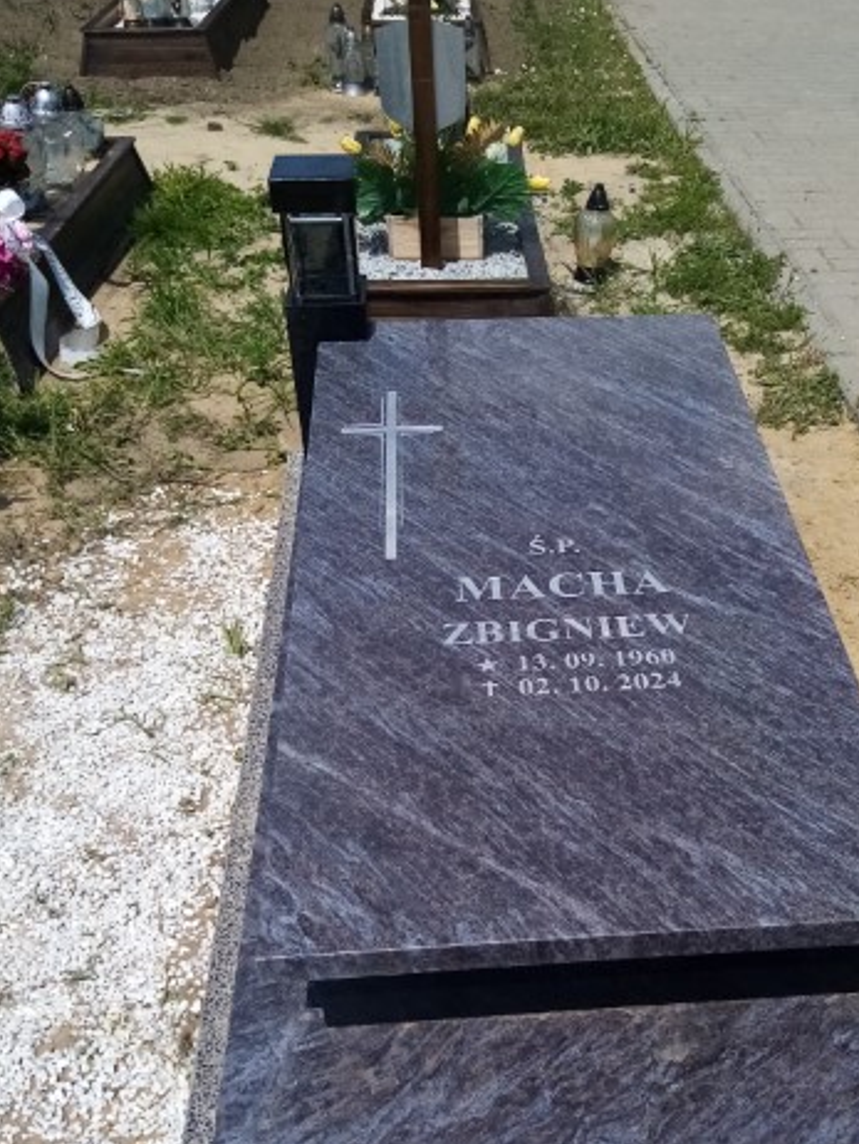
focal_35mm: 36
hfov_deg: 39.4
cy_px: 696
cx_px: 550
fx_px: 1190
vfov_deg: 50.9
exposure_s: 1/2967
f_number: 1.8
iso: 108
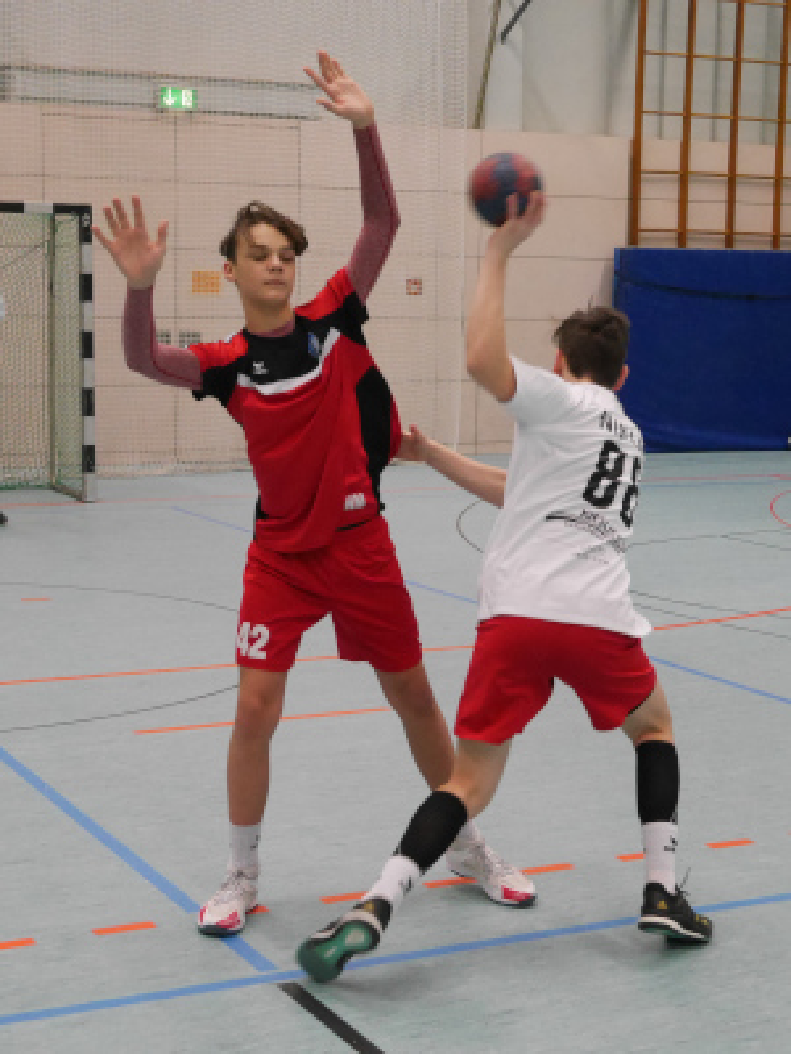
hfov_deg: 30.3
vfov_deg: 39.7
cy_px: 527
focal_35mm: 48
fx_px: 1462
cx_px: 396
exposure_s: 1/250
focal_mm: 24
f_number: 5.2
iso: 3200
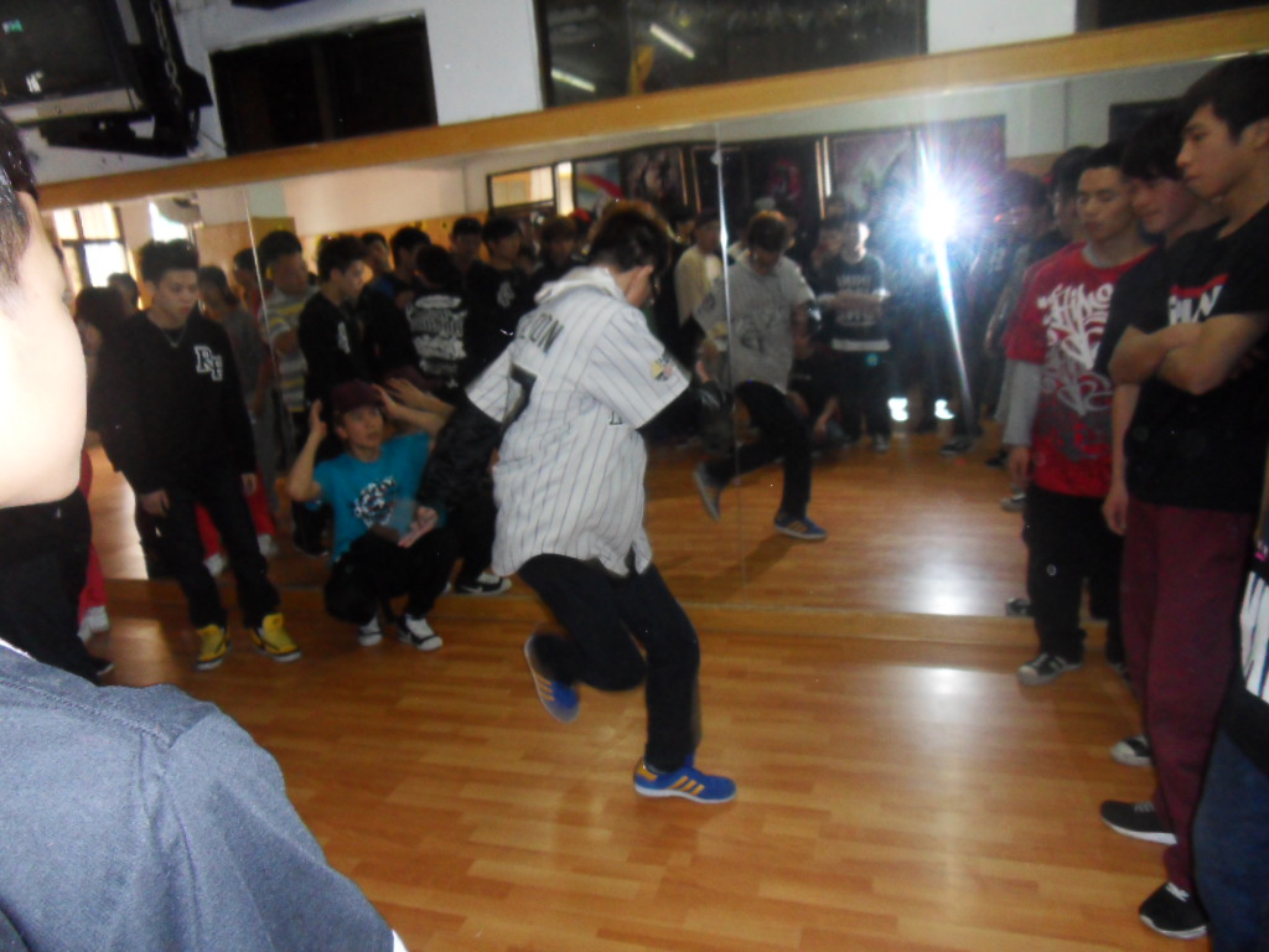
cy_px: 476
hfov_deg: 71.6
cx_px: 634
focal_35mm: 24
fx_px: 880
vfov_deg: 56.8
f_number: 3.3
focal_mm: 4.2
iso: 400
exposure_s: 1/45
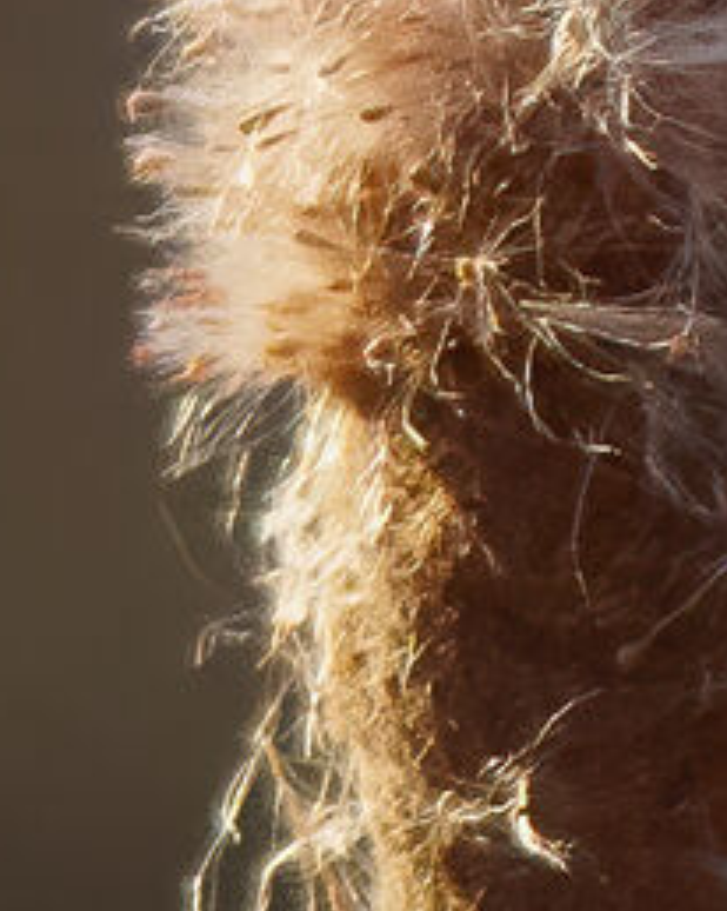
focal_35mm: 5245
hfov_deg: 0.3
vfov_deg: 0.4
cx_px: -106
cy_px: -1314
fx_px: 141234
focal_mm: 600
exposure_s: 1/2500
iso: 4000
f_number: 6.3
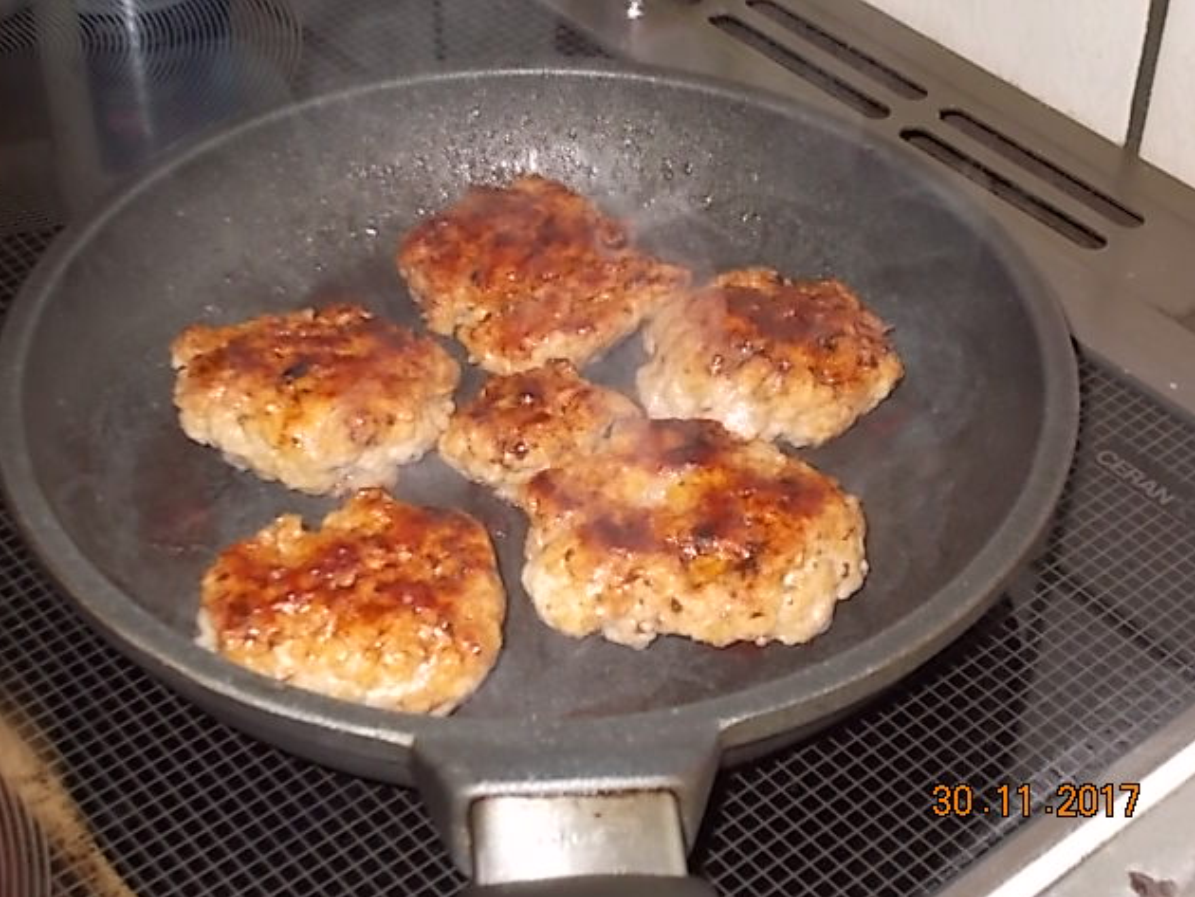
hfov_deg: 29.0
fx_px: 2314
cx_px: 594
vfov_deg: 21.9
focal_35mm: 67
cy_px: 453
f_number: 5.3
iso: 200
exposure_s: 1/60
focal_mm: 11.8
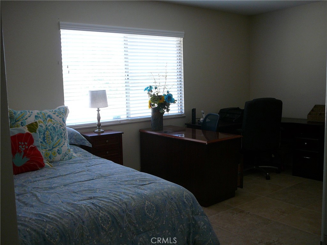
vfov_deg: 40.7
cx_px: 164
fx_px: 331
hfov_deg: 52.6
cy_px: 122
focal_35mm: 35
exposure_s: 1/50
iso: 100
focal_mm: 5.2
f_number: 2.8
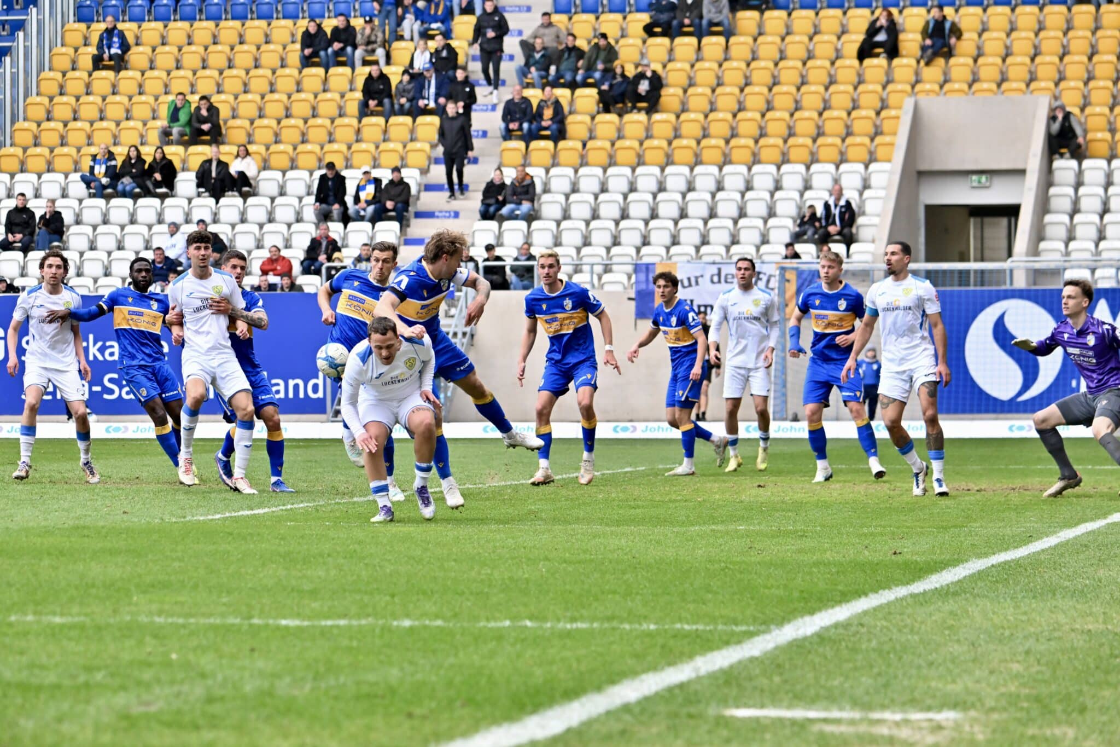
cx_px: 560
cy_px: 374
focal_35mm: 150
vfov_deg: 9.1
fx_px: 4666
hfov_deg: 13.7
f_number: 5
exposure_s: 1/1600
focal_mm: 150
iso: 1800
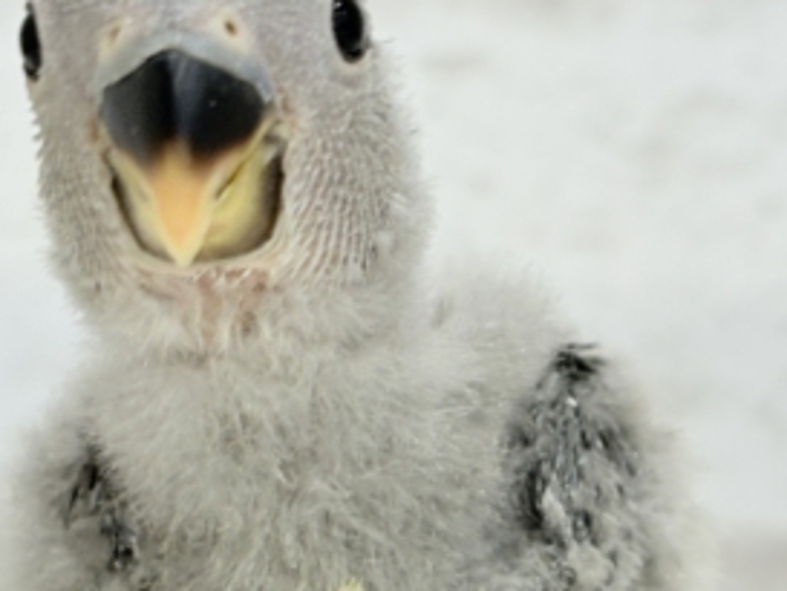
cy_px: 395
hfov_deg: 16.1
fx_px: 2775
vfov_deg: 12.1
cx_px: 418
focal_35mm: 122
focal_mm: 5.96
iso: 40
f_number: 1.6
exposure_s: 1/50
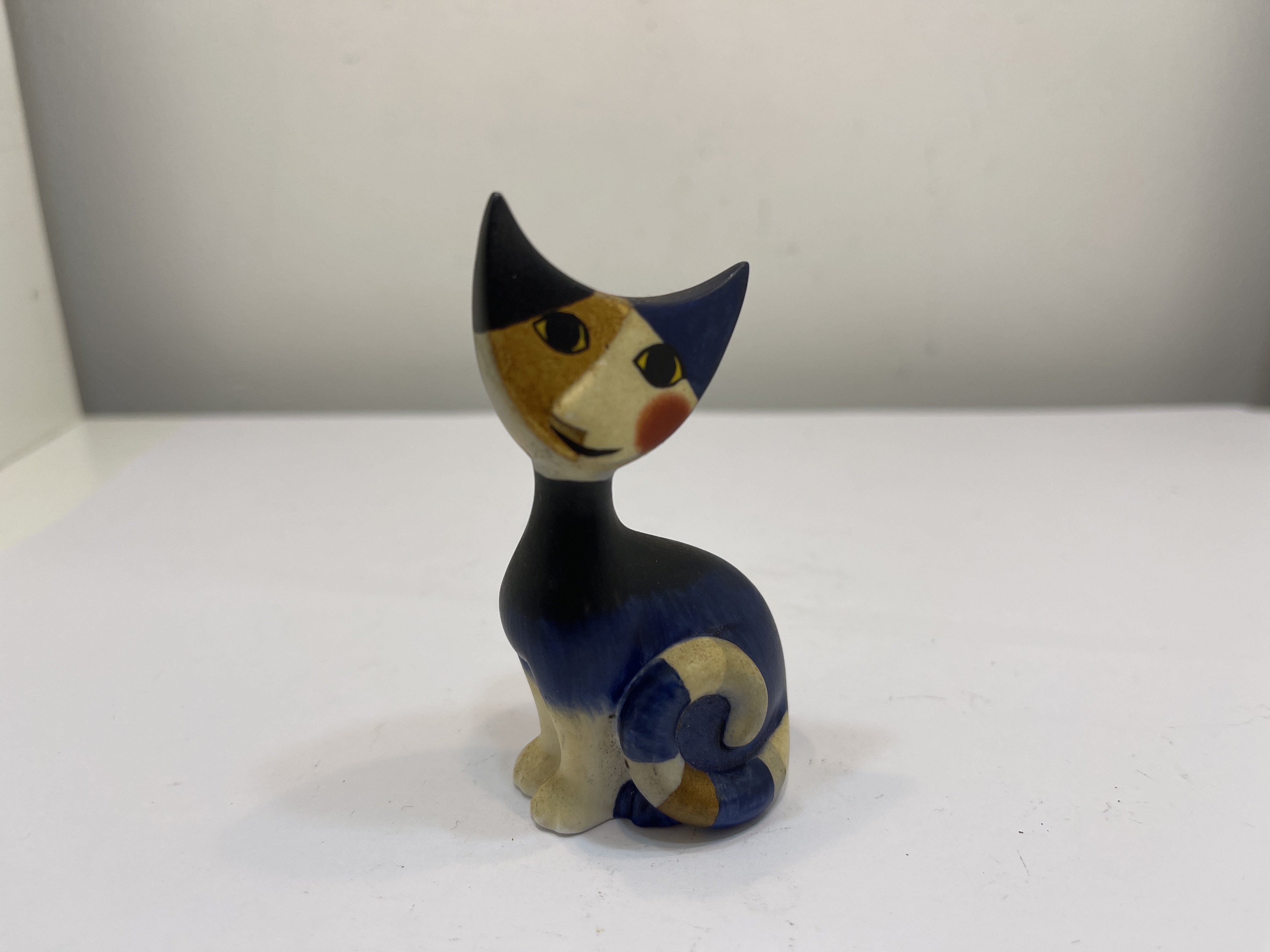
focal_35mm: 25
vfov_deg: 54.9
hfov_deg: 69.4
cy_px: 476
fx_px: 917
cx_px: 635
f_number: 1.6
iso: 32
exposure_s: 1/314
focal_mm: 5.1
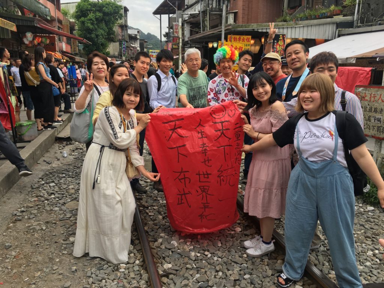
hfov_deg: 61.7
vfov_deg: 48.2
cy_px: 144
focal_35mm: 29
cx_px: 192
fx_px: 322
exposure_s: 1/318
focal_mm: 4.15
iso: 25
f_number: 2.2
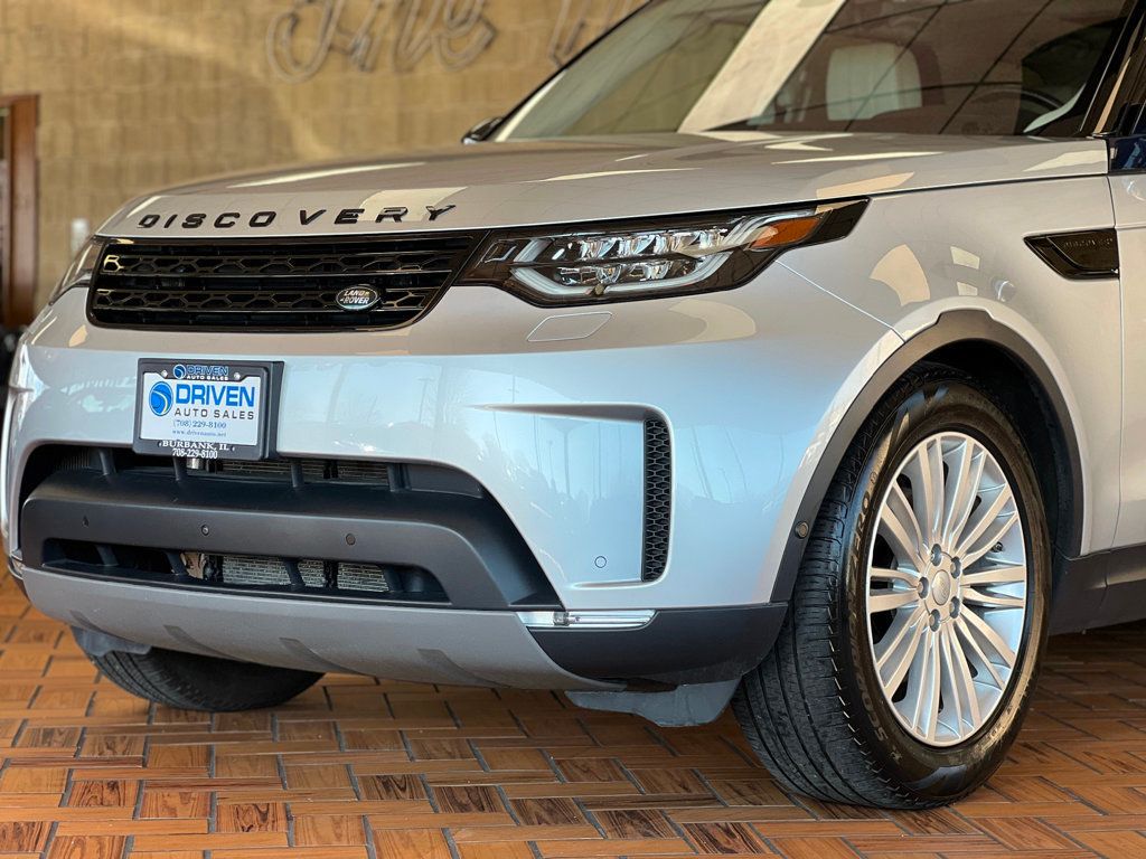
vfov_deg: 19.1
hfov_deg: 25.3
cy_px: 430
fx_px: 2549
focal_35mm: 77
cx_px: 573
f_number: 2.8
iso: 40
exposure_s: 1/120
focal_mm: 9
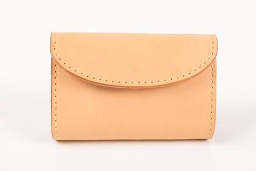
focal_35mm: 66
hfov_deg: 30.5
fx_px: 469
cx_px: 137
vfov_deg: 20.6
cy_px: 86
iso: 2000
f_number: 7.1
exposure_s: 1/100
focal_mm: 38
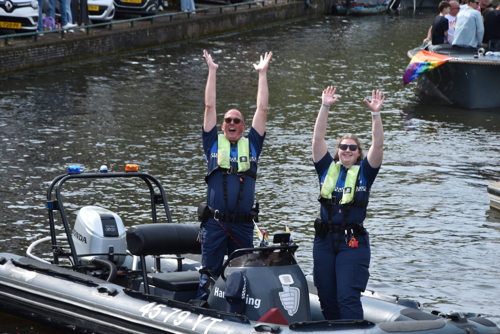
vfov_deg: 8.7
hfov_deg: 13.0
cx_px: 250
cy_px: 167
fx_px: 2187
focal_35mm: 158
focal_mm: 105
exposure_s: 1/250
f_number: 8
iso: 200
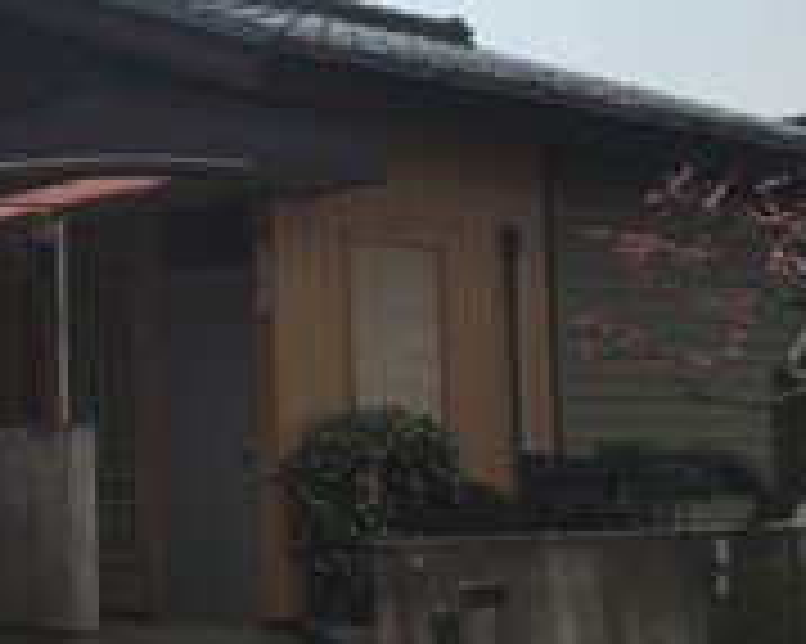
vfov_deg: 22.4
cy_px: 403
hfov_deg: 25.8
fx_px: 1621
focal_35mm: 68
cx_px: -86
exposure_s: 1/2331
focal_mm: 4.15
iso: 25
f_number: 2.2
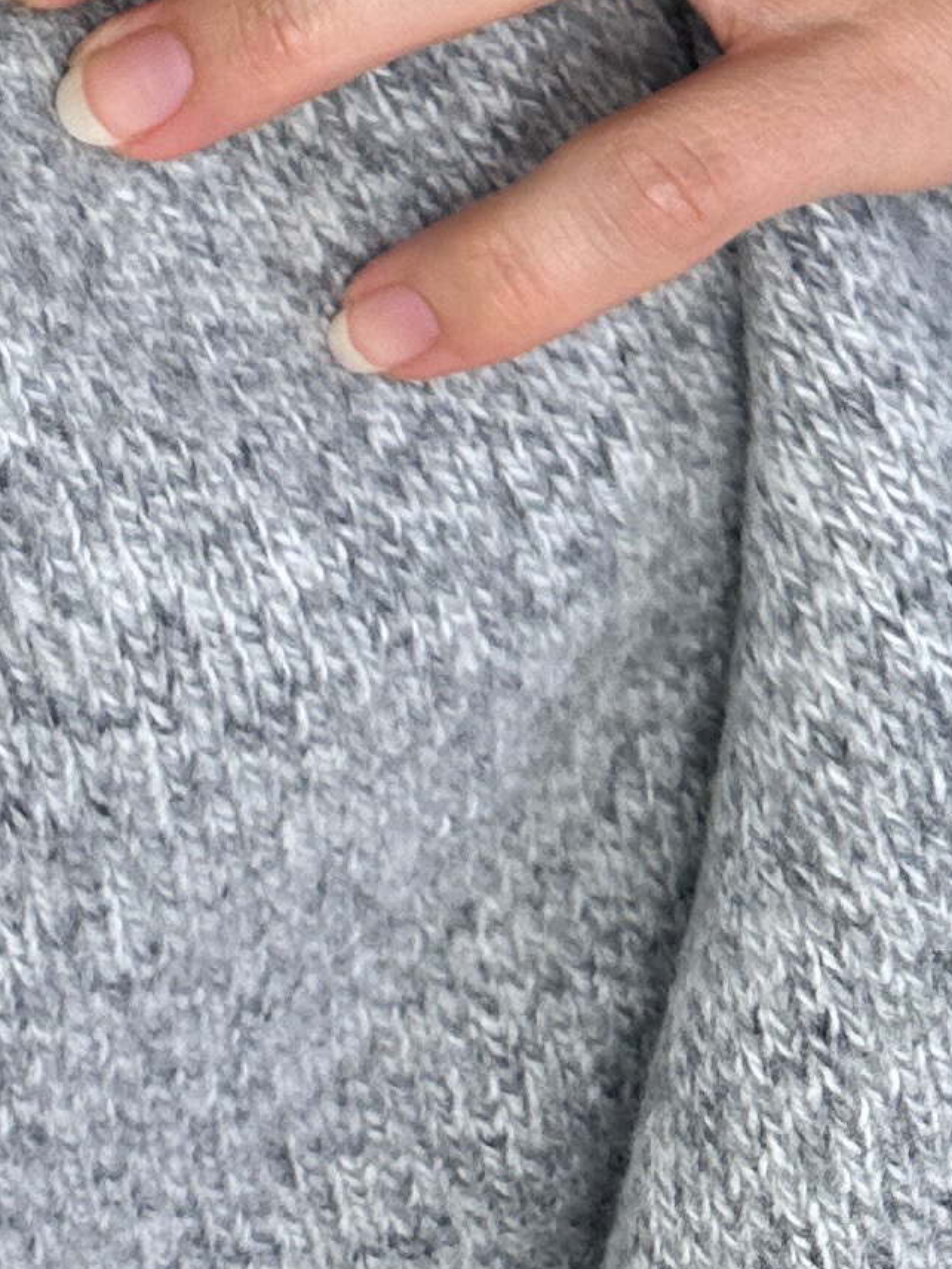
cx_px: -512
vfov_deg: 14.6
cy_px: -1214
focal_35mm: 113
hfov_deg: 12.4
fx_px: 4144
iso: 64
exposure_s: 1/202
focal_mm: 6.86
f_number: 1.78
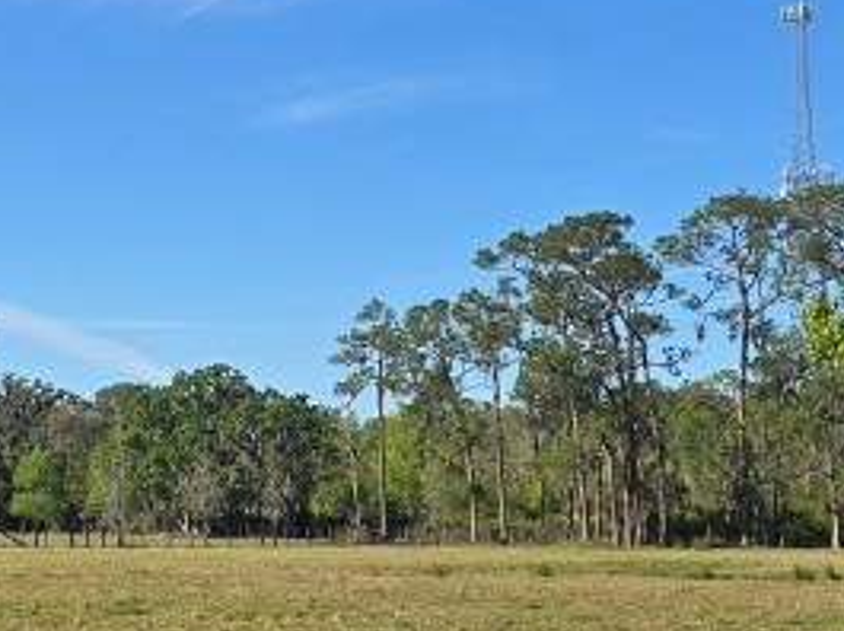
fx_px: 2167
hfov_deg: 21.7
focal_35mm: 89
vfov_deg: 16.5
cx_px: 134
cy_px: 363
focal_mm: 6.3
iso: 12
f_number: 1.7
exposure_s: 1/871
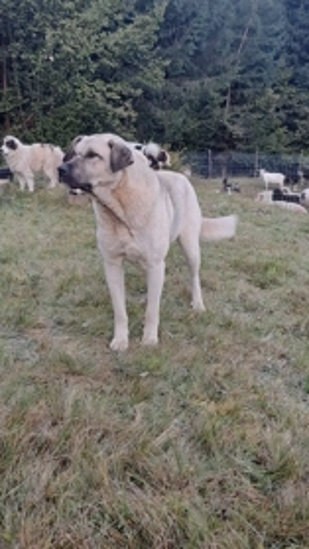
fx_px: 568
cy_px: 197
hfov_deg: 30.2
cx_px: 102
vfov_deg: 50.9
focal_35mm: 39
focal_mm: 4.65
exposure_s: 1/100
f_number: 1.8
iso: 40
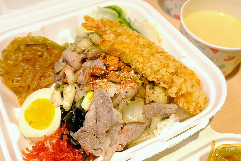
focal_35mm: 34
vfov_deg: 38.8
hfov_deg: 55.7
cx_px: 108
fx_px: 228
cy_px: 92
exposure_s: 1/160
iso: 1250
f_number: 5.6
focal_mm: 19.6
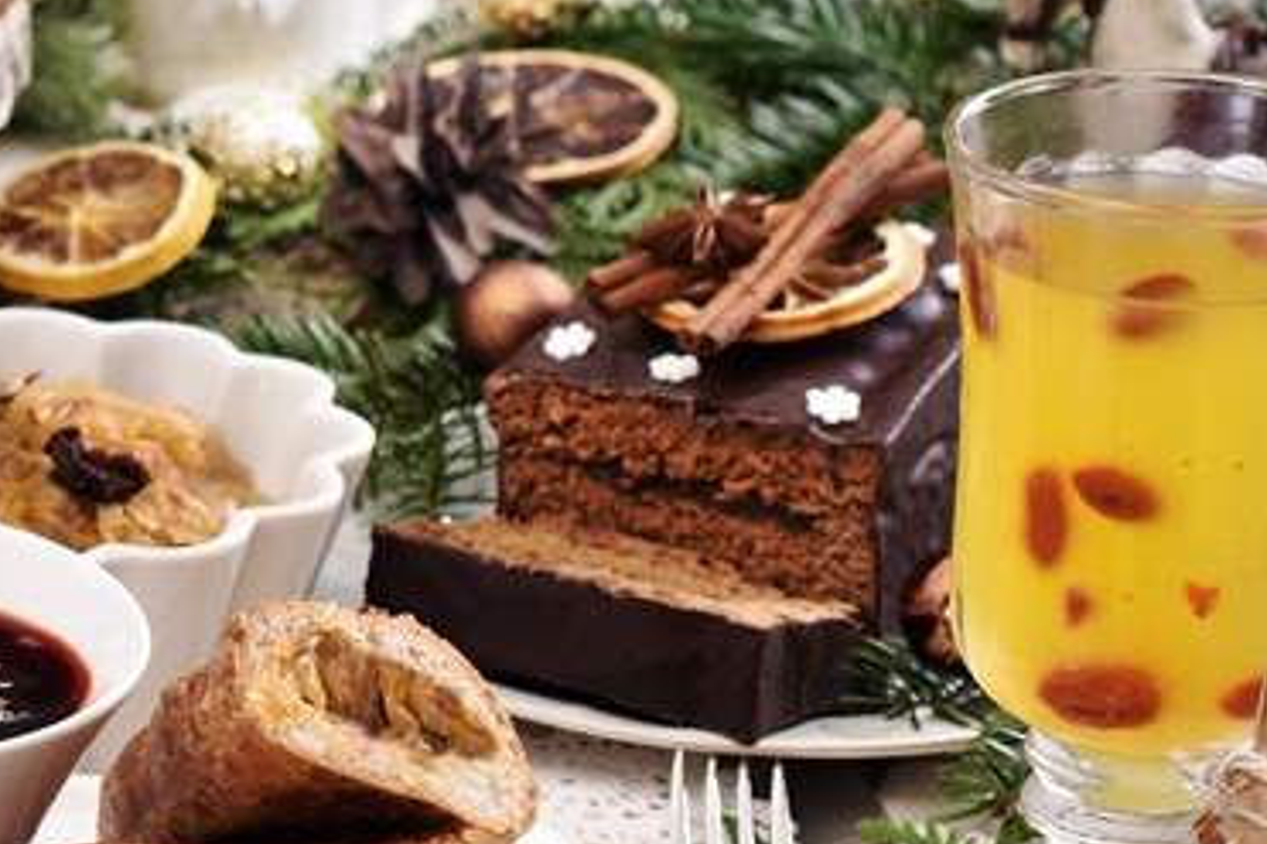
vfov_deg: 8.1
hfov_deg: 11.9
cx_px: -188
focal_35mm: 170
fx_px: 5980
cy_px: 253
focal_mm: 40
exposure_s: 1/160
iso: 320
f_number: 5
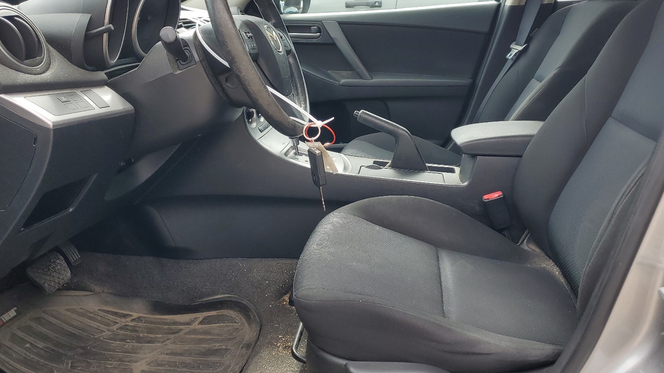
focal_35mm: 31
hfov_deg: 62.6
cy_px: 137
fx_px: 546
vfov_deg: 37.5
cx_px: 328
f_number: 1.5
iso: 50
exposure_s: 1/588
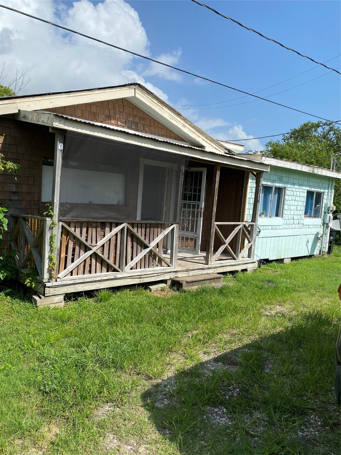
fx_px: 341
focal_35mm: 26
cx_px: 170
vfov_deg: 67.3
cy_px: 228
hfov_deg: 53.1
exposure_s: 1/3497
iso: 32
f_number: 1.8
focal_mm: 4.25
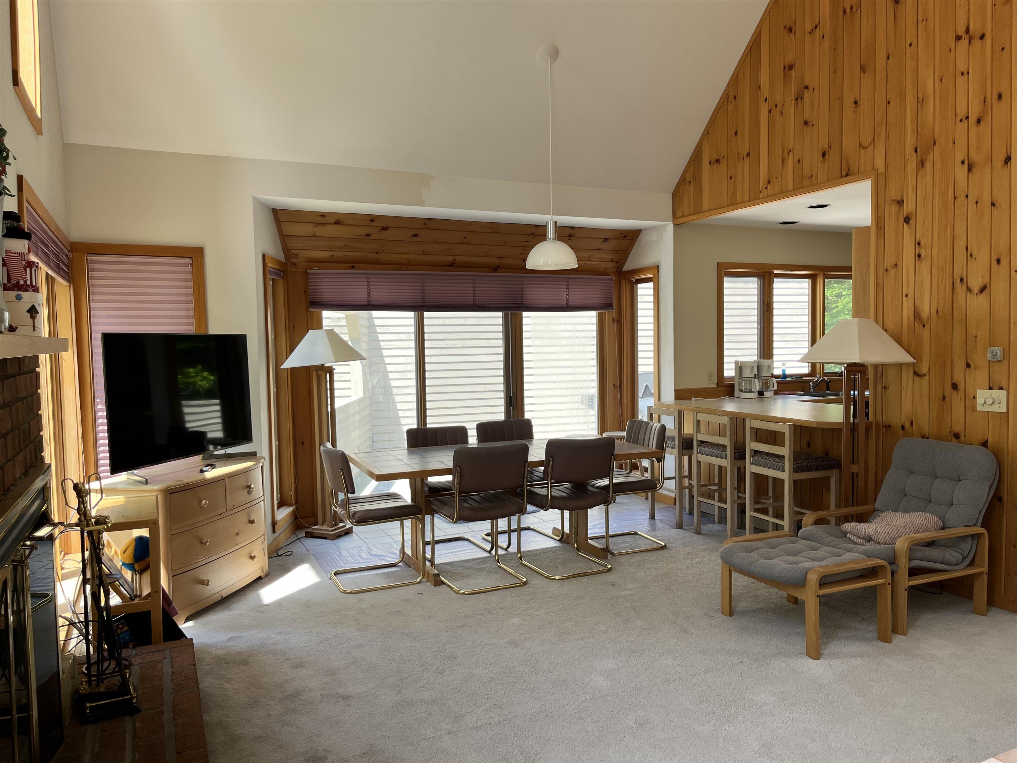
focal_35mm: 26
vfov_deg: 53.1
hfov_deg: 67.3
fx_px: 764
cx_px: 508
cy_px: 382
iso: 40
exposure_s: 1/182
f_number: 1.6
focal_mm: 5.1
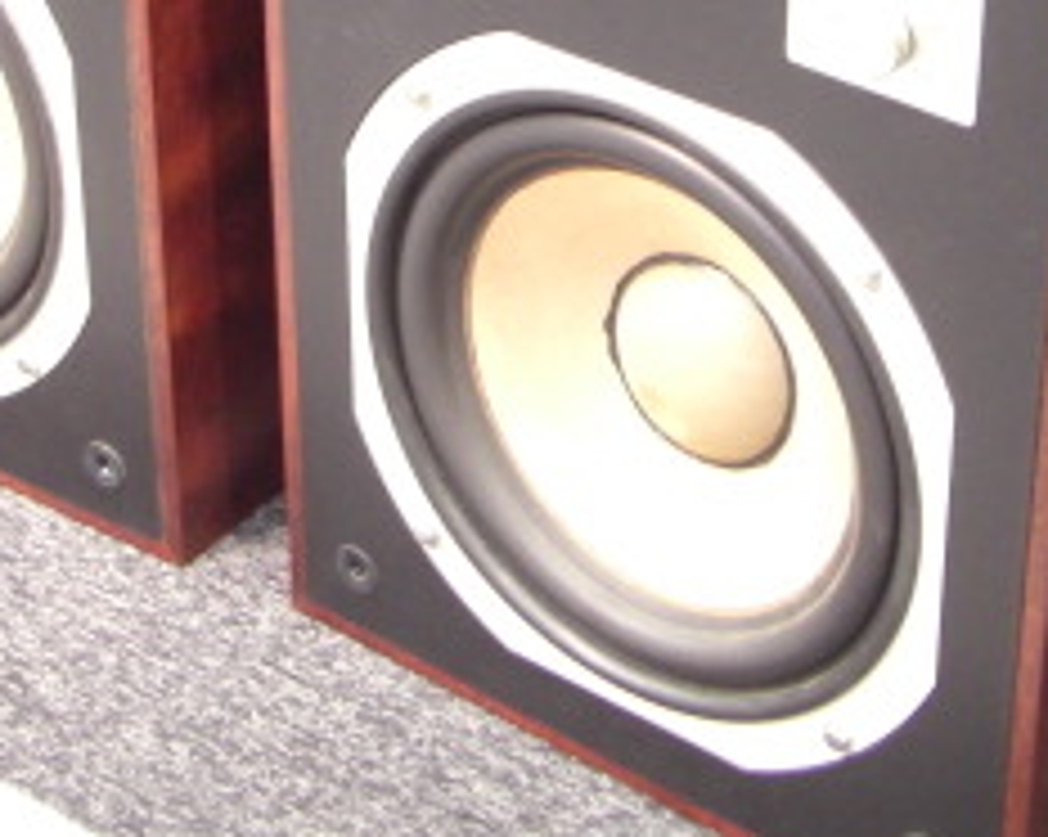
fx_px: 3161
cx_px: 522
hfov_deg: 18.8
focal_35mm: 102
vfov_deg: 14.7
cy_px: -72
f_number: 3.4
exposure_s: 1/5
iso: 200
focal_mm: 6.3
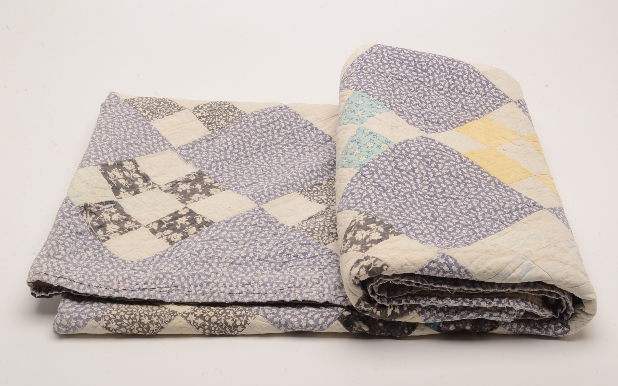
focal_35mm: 62
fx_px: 1044
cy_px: 198
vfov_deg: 21.0
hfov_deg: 33.0
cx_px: 314
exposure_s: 1/160
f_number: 29
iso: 100
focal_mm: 40
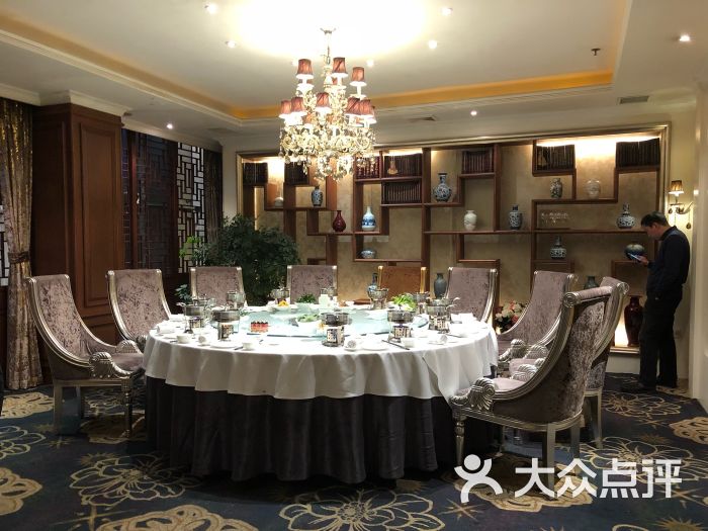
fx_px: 573
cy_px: 266
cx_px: 354
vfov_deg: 49.7
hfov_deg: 63.4
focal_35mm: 28
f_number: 1.8
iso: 100
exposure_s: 1/13
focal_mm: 4
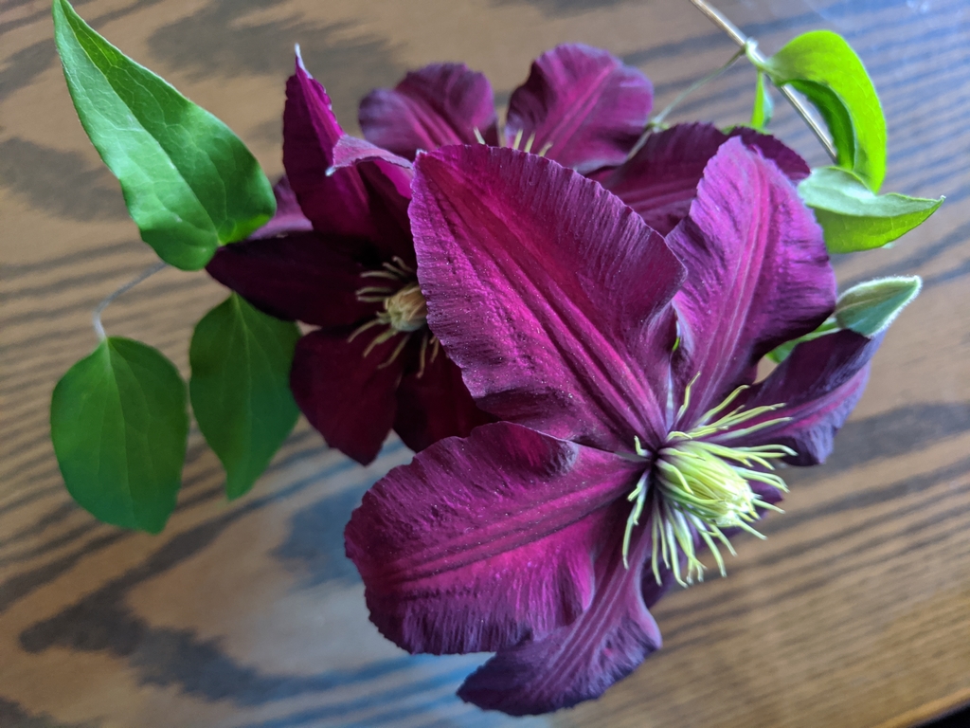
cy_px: 364
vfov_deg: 51.4
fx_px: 757
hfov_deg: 65.3
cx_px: 485
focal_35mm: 27
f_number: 1.8
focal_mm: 4.44
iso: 295
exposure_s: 1/24
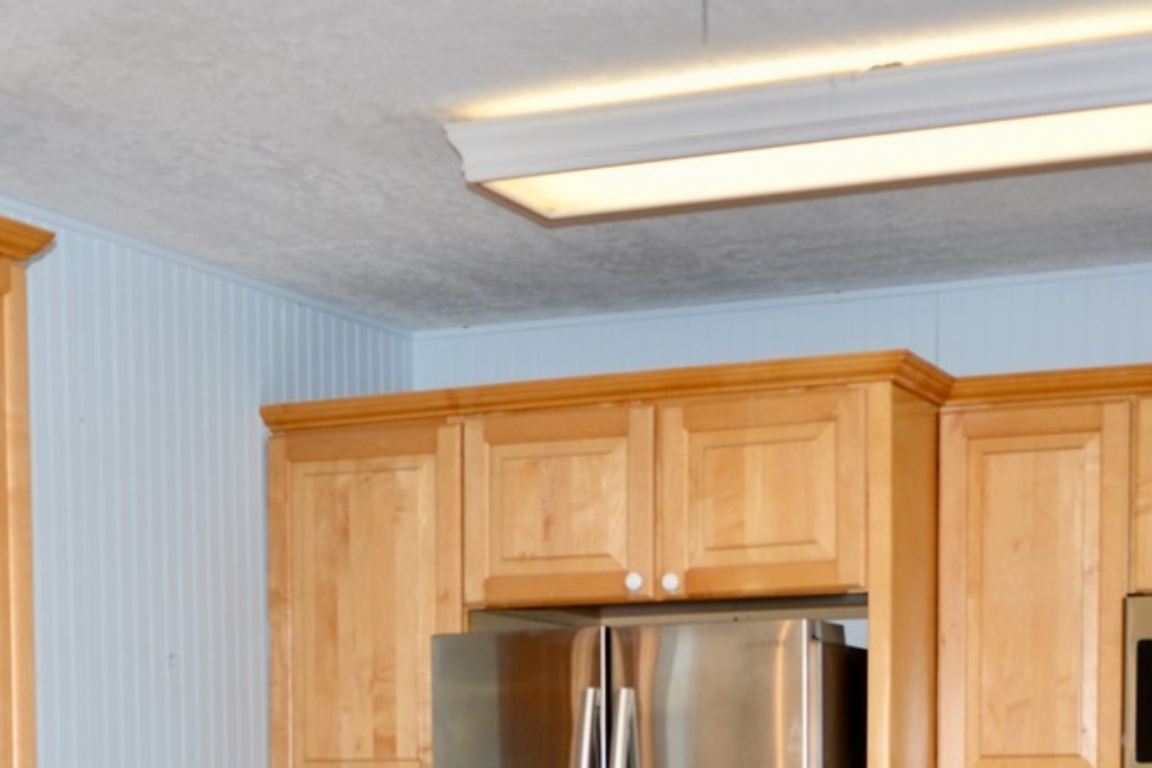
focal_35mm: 83
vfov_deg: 15.4
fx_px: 2656
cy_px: 1080
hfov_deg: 24.5
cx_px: 534
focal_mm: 28
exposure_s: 1/60
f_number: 4
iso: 320
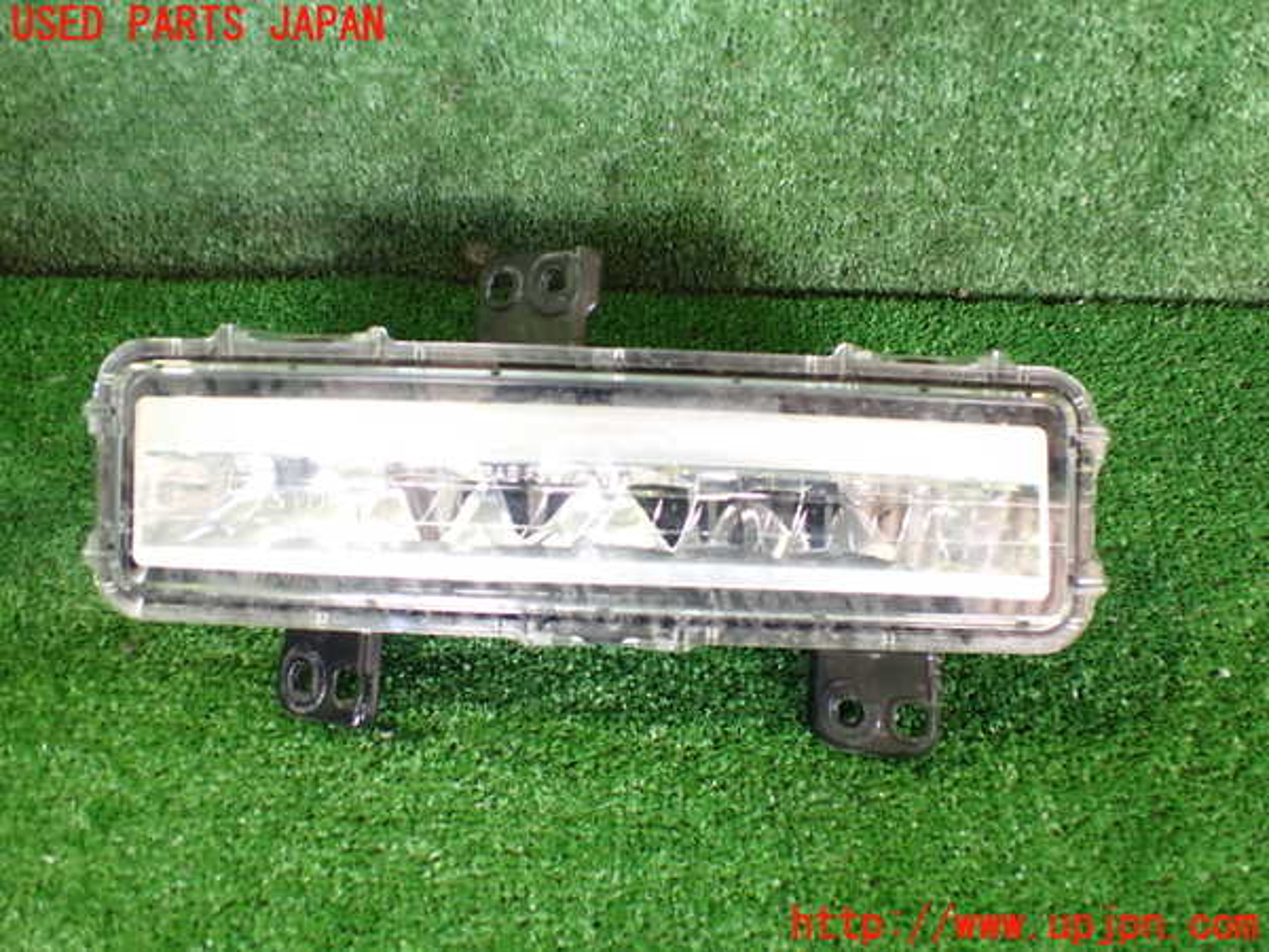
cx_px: 634
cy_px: 476
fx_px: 1100
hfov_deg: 60.0
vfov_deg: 46.8
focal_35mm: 30
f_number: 2.3
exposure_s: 1/30
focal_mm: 5.4
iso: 800
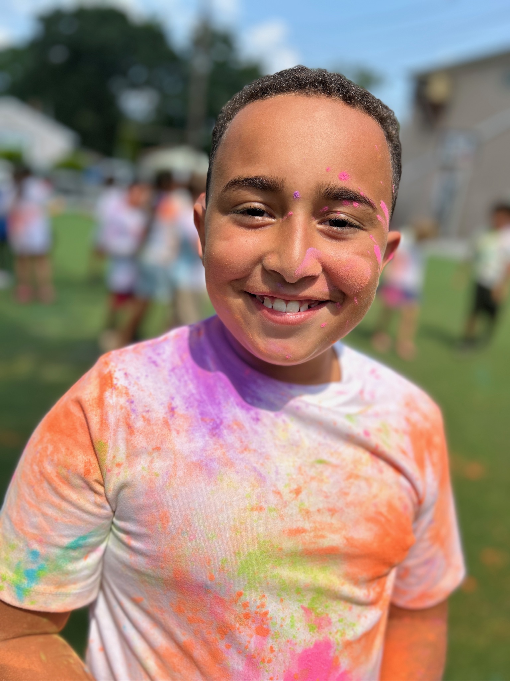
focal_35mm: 26
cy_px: 340
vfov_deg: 67.3
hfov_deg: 53.1
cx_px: 255
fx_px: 511
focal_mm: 5.7
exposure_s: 1/3077
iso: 50
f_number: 1.5
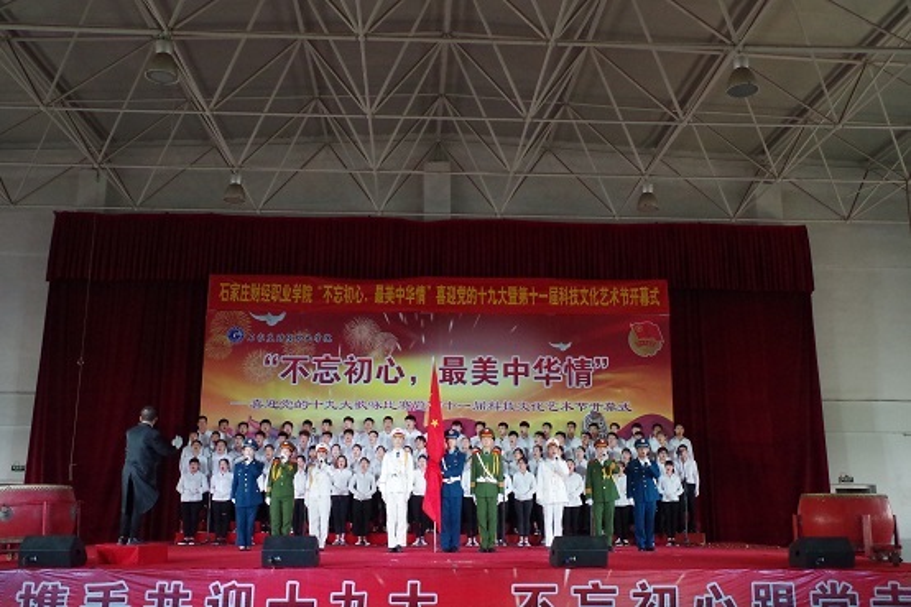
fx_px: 860
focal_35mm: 34
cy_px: 304
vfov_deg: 38.9
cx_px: 456
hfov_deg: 55.8
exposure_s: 1/200
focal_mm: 23.13
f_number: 8
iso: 3200
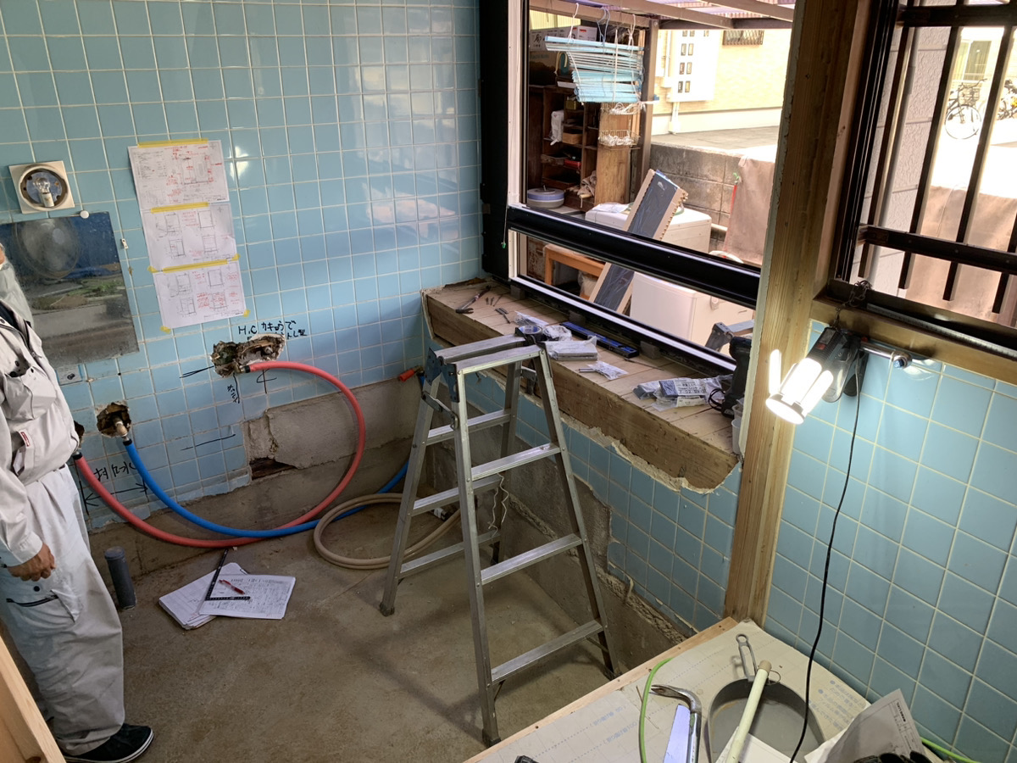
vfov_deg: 53.1
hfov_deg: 67.3
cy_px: 382
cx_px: 508
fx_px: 764
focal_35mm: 26
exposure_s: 1/120
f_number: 1.8
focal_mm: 4.25
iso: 80
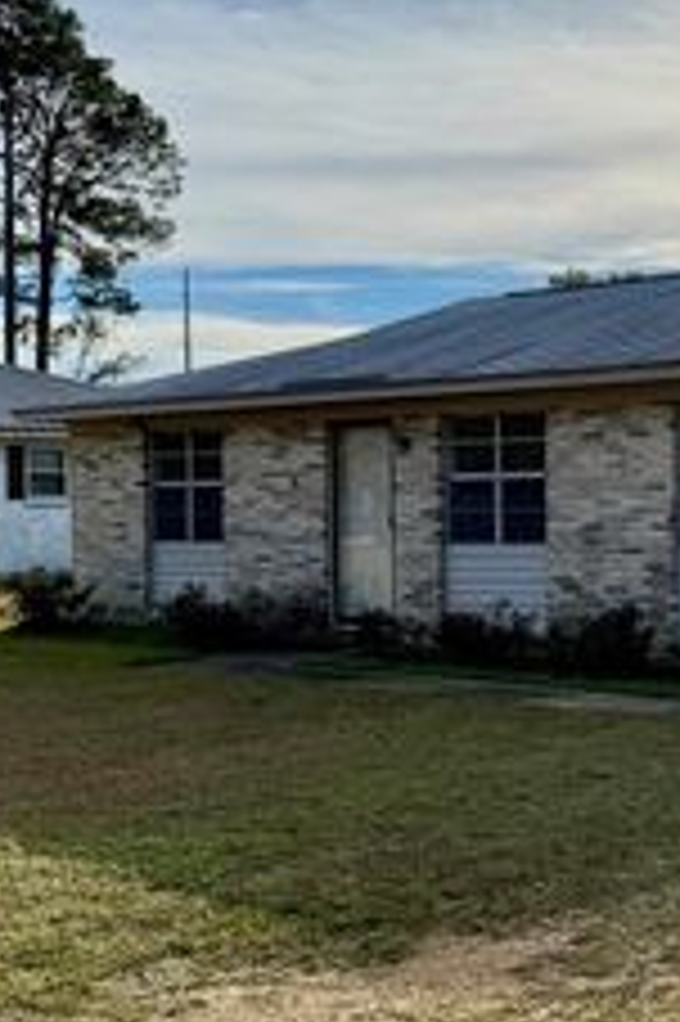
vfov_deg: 36.3
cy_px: 497
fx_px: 1561
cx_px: 775
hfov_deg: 22.9
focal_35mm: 55
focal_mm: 6.76
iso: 80
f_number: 1.78
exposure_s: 1/14286
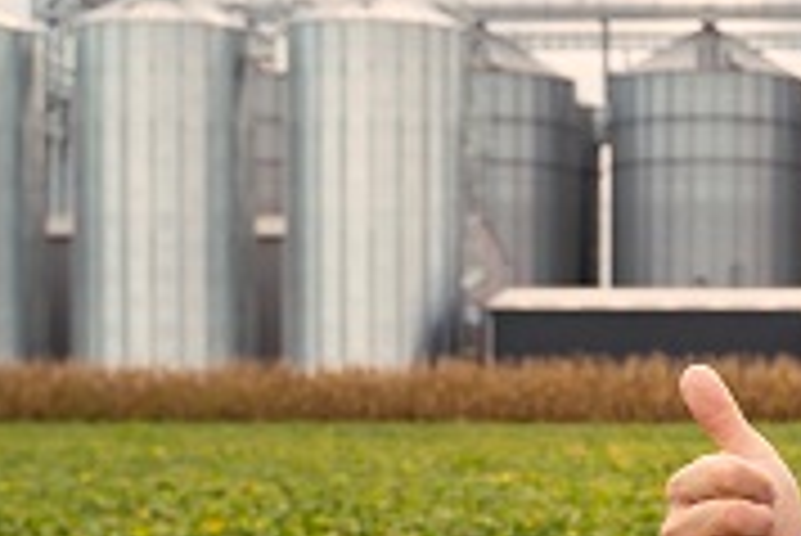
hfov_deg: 18.2
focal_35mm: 108
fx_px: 2405
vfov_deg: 12.6
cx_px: 886
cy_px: 482
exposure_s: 1/125
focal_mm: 32
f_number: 4.5
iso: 250
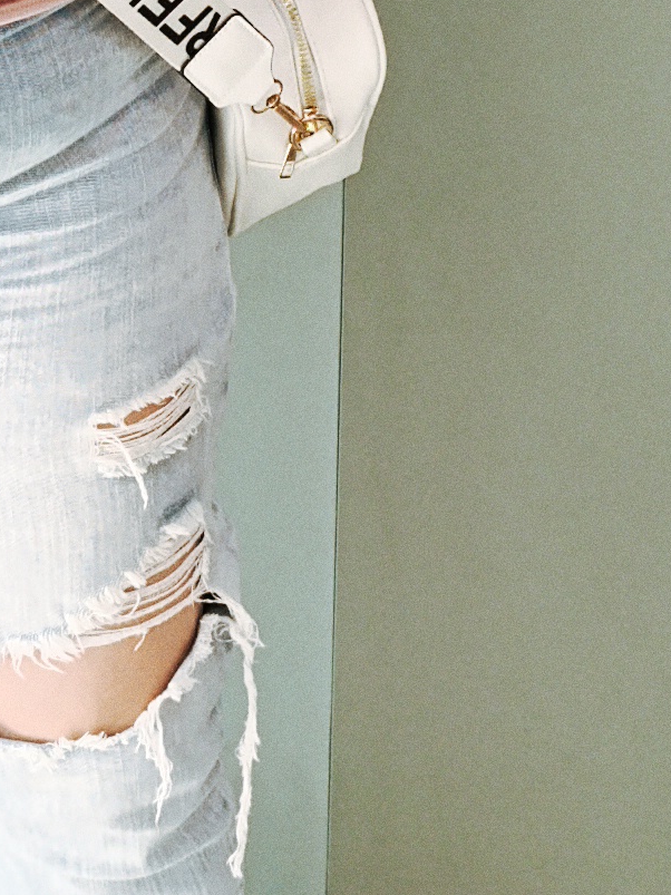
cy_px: -369
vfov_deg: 15.7
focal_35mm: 117
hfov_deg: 12.6
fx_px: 3025
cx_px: 130
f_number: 1.6
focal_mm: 6.14
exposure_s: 1/120
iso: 200
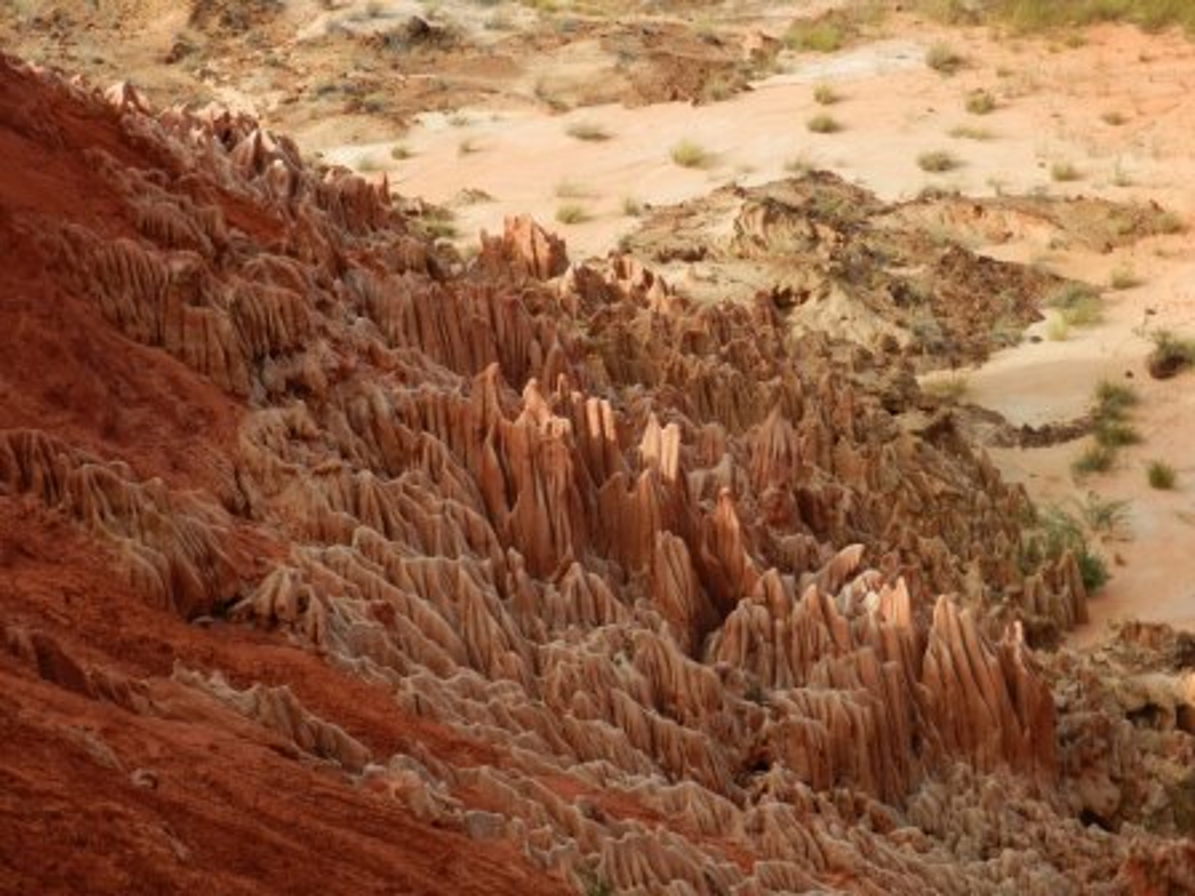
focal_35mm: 130
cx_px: 598
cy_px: 448
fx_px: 4488
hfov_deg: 15.2
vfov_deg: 11.4
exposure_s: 1/640
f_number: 5
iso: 160
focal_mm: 23.1
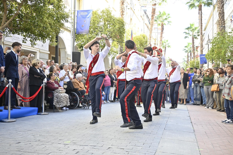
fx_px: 233
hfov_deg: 53.1
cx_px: 116
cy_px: 78
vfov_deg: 36.9
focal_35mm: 36
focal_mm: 24
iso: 800
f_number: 4.2
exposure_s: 1/500
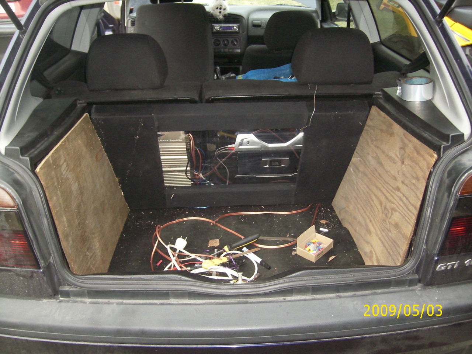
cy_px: 177
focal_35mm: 32
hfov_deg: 56.8
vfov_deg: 44.2
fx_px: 436
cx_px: 236
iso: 200
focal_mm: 5.99
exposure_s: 1/30
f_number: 2.9
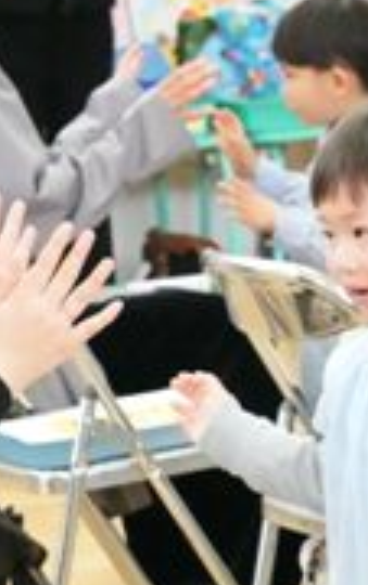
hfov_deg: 4.6
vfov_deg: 7.4
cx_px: 352
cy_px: 278
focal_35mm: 285
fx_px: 4559
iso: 32000
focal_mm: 84
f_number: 8
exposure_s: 1/825
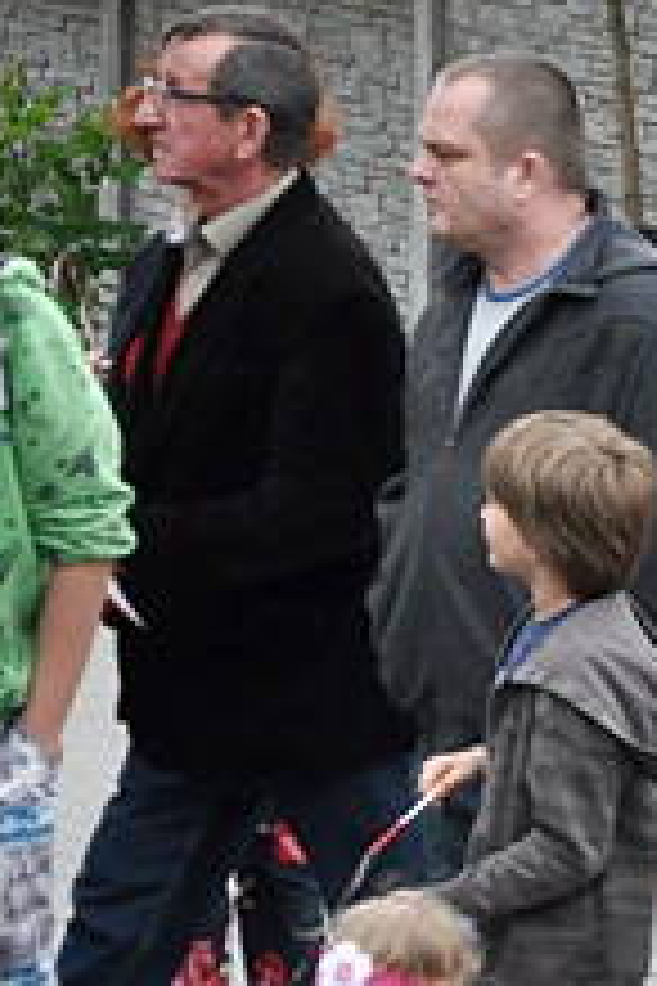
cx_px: 1832
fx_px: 12756
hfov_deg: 2.9
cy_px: 1069
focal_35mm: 466
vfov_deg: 4.4
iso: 1250
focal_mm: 80
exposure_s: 1/1000
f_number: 6.3
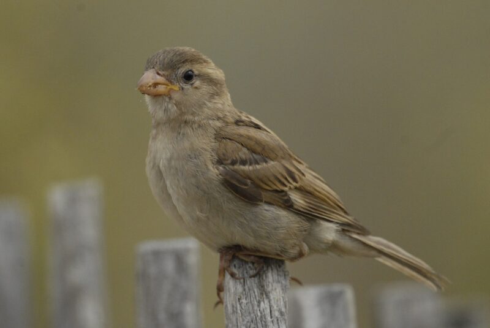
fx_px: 10217
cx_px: 245
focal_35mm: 750
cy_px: 164
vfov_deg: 1.8
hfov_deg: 2.7
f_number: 5.6
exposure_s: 1/3000
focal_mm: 500
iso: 1250
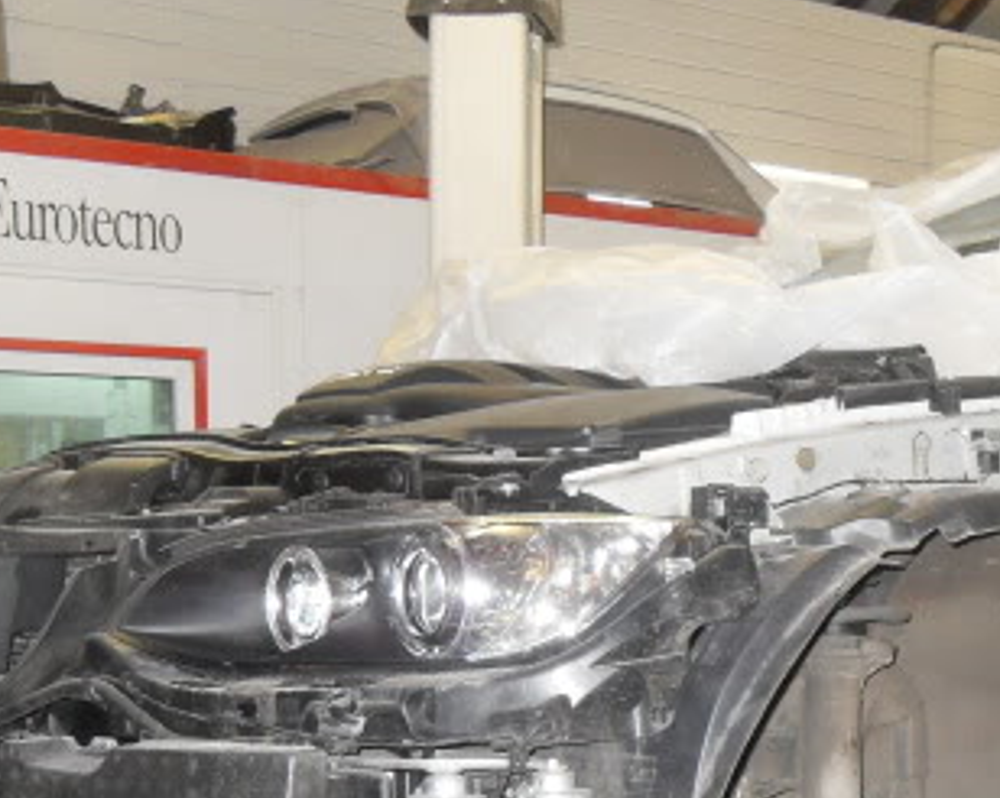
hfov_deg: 26.4
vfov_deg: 21.2
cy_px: 688
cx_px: 753
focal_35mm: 71
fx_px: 2100
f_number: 2.8
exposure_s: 1/45
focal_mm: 6
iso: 240
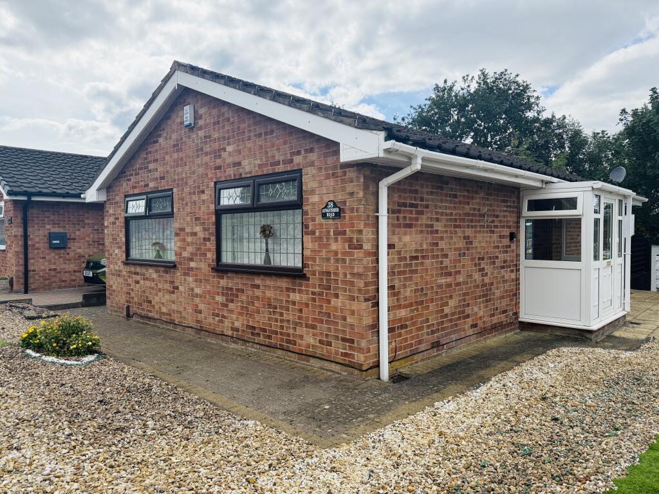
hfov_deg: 71.6
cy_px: 247
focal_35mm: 24
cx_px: 330
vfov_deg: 56.8
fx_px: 457
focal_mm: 6.76
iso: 100
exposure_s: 1/4405
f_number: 1.78
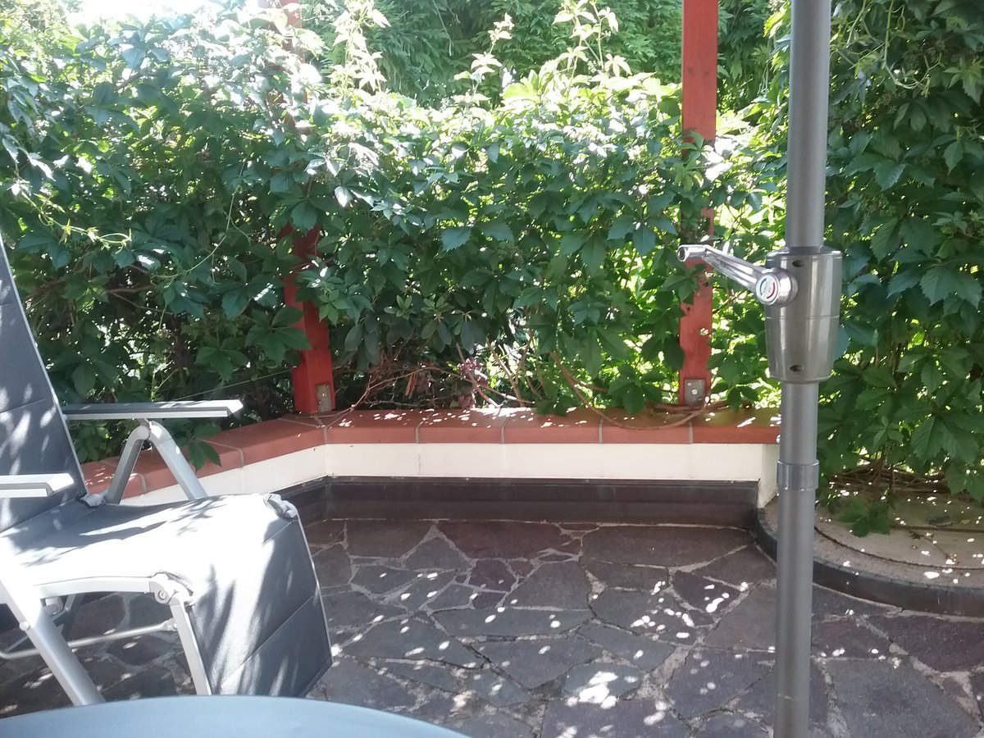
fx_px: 881
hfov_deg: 58.4
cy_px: 369
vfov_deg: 45.4
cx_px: 492
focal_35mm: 31
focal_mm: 3.3
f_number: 2.2
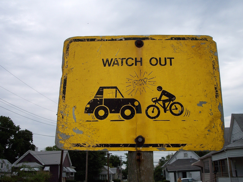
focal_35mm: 39
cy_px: 91
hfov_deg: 47.9
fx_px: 274
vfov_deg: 36.8
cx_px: 122
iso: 100
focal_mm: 8
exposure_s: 1/750
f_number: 5.6
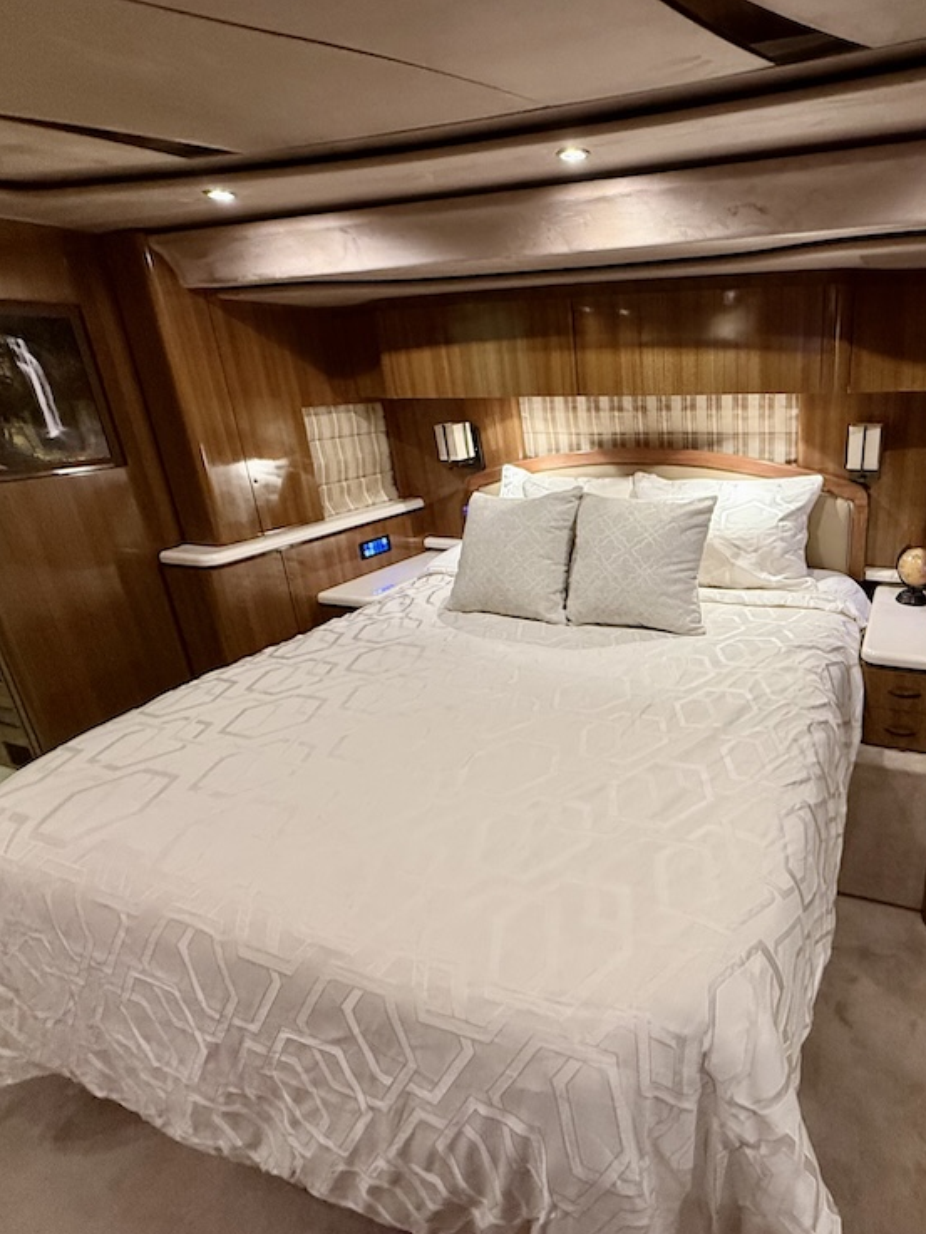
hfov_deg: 64.8
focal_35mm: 19
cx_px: 687
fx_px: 677
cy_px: 613
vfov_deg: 84.7
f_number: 2.2
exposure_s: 1/53
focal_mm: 2.22
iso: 400
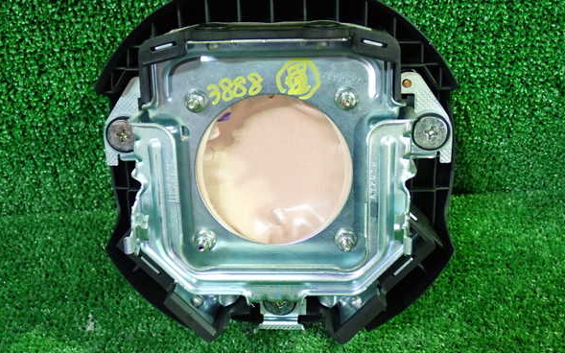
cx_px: 284
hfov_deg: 48.2
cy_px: 170
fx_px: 631
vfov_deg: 31.2
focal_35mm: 41
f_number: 2.7
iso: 800
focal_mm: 6.83
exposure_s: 1/30
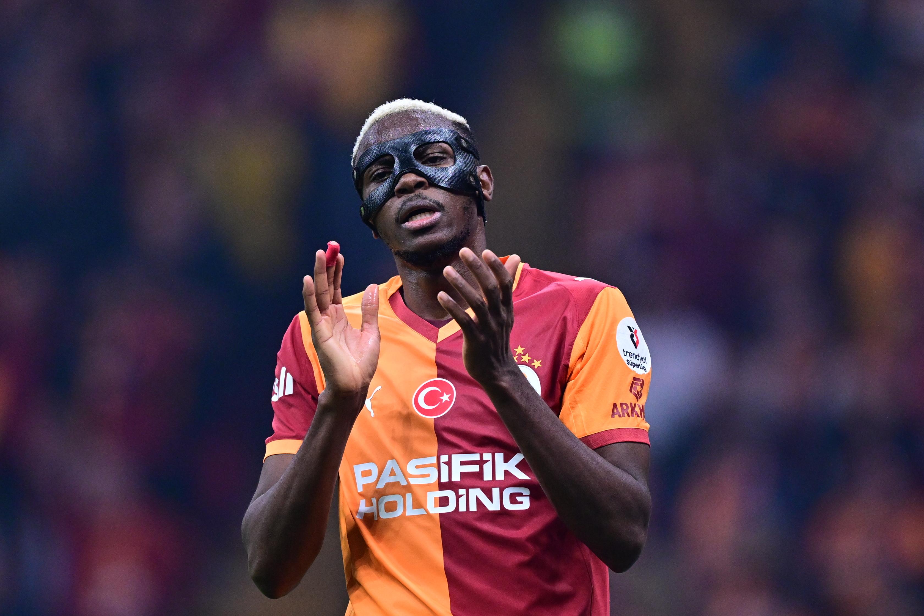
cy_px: 308
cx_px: 462
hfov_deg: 5.2
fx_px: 10266
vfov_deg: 3.4
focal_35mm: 400
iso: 2500
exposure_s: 1/2000
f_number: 2.8
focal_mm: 400
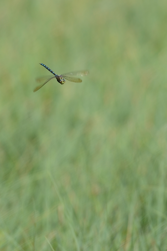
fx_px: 2087
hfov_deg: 4.6
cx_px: 84
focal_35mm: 300
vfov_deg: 6.9
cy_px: 126
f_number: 4
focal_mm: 200
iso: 100
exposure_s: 1/1000
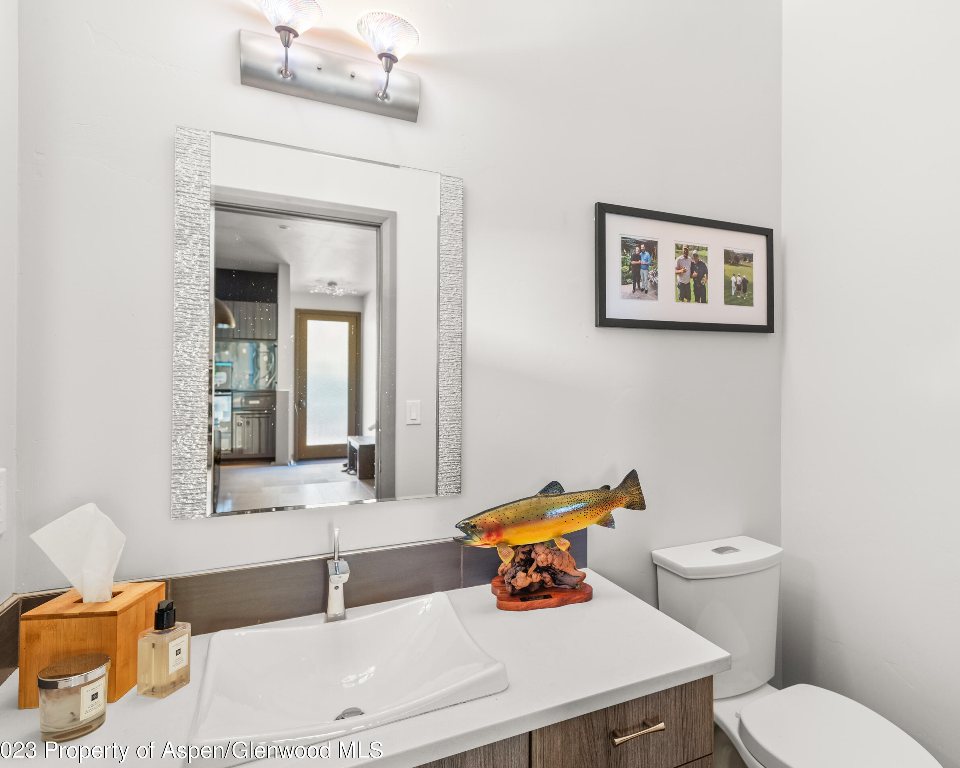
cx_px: 570
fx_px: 568
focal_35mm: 20
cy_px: 385
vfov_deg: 68.1
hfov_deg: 79.5
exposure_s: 1/4
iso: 400
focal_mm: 17
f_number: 7.1
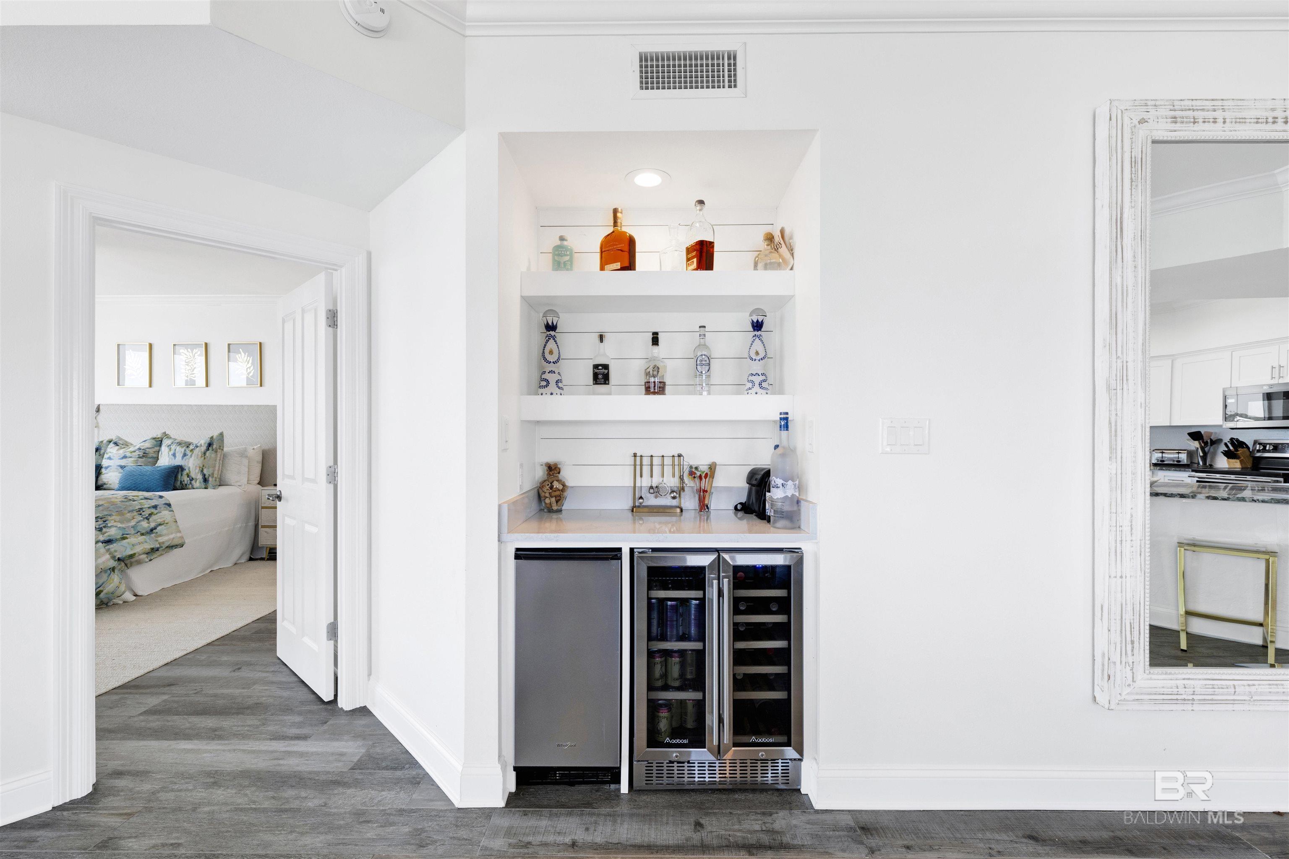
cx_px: 644
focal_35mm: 15
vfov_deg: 77.3
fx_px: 537
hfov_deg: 100.4
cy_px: 430
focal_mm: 15
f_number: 11
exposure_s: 1/15
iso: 400
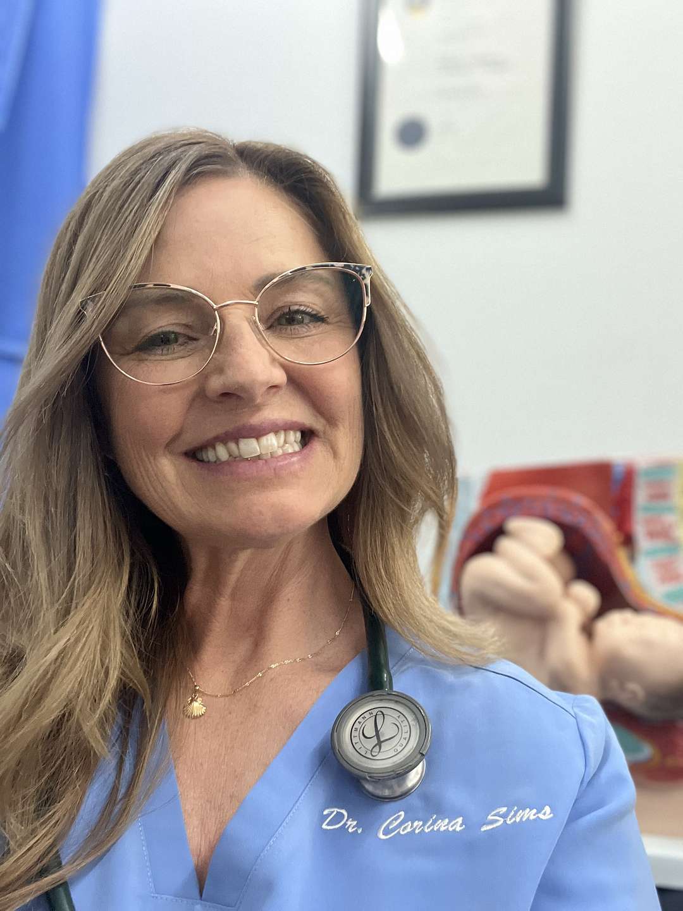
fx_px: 789
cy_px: 456
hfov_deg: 46.8
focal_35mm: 30
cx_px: 342
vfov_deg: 60.0
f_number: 2.2
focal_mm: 2.71
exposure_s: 1/33
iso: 400
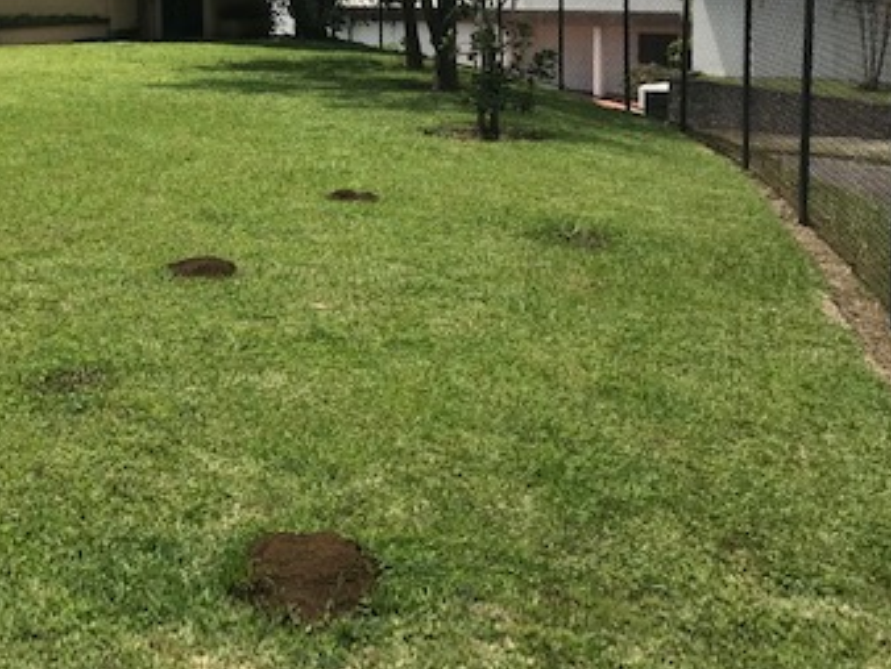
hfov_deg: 35.1
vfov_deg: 26.6
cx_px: 190
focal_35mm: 53
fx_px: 1365
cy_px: 58
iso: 20
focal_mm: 3.99
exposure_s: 1/2336
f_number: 1.8
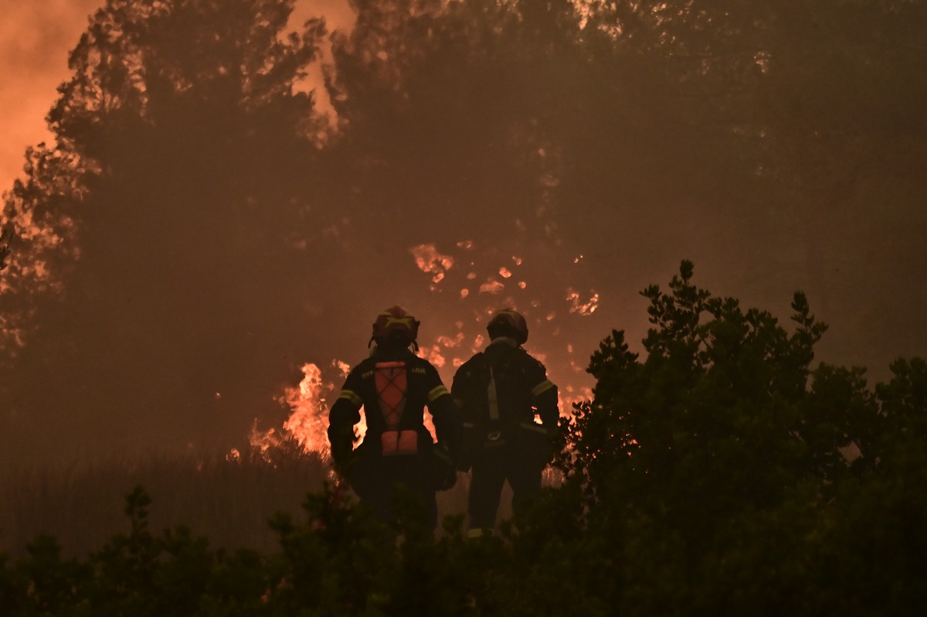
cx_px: 464
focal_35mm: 105
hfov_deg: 19.5
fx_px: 2701
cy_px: 308
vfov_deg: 13.0
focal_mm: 70
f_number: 4
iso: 1000
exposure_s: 1/800
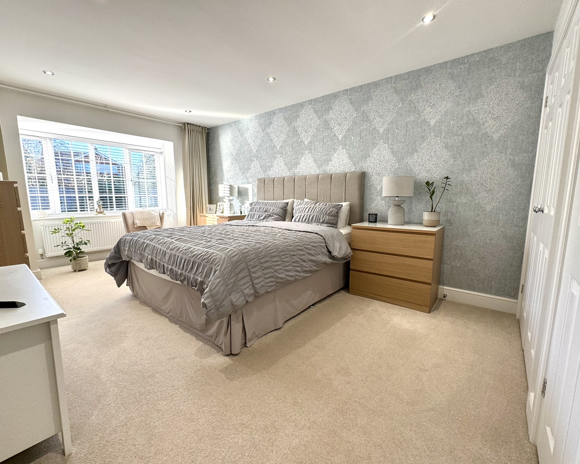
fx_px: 257
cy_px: 234
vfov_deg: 84.0
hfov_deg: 96.8
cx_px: 292
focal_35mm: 15
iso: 100
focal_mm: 2.22
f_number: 2.2
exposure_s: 1/99
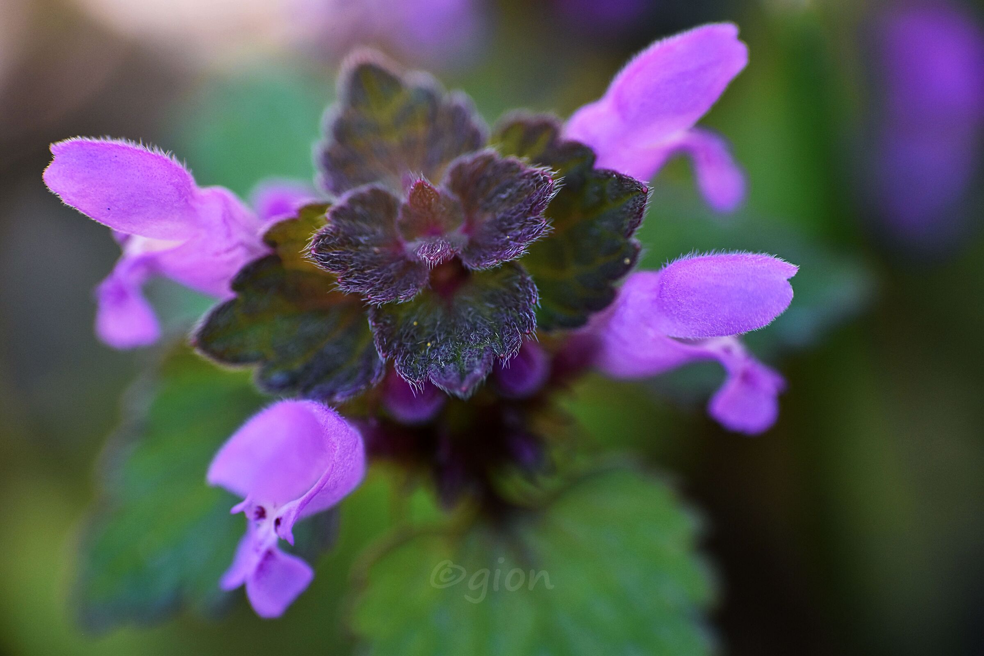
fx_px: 2870
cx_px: 492
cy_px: 328
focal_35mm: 105
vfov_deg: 13.0
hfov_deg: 19.5
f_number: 4.5
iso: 800
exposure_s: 1/400
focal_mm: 70
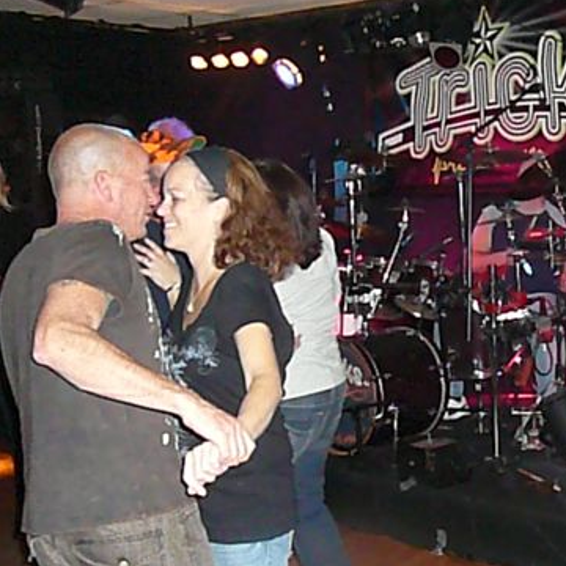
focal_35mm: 55
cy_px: 343
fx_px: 1017
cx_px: 502
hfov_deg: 29.9
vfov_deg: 31.0
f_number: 2.8
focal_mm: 5.2
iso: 1250
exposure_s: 1/30
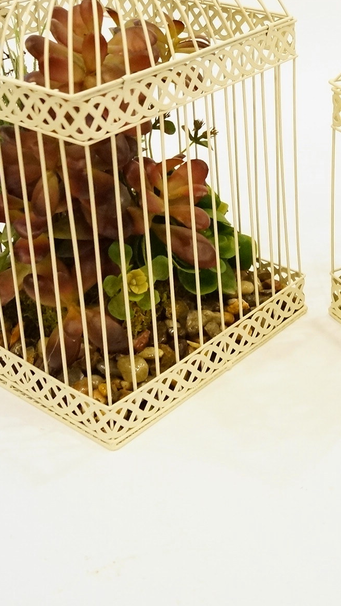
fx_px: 949
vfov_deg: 33.6
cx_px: 260
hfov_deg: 20.2
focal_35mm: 59
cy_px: 64
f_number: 4
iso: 2500
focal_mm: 18
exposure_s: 1/60
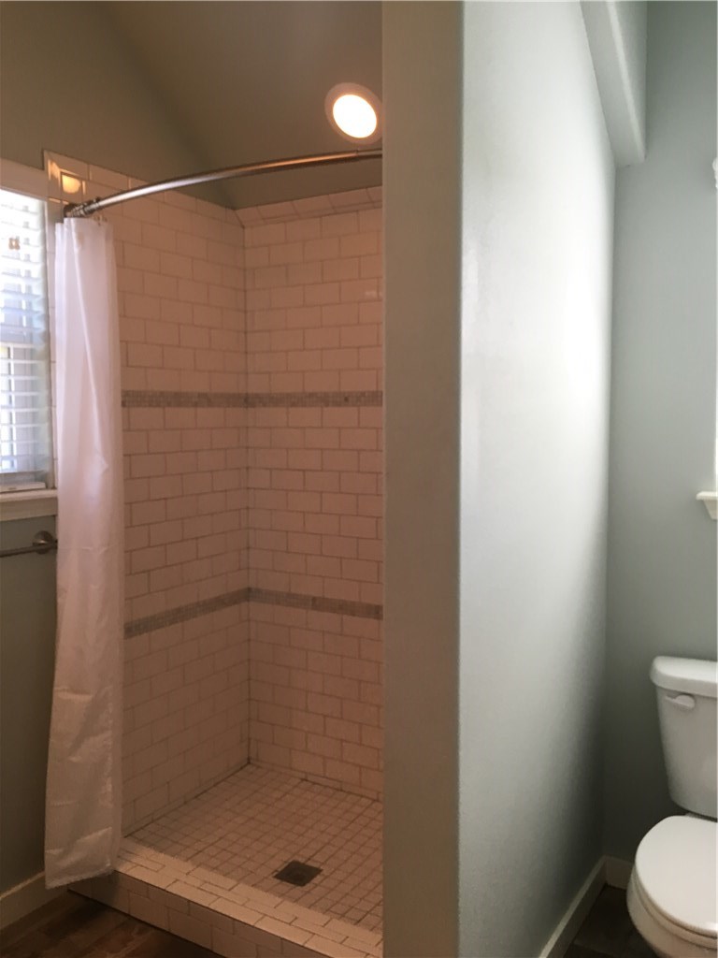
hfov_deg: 48.2
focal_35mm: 29
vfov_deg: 61.7
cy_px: 479
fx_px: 802
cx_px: 359
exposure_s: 1/30
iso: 32
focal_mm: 4.15
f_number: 2.2
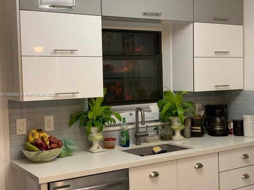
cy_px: 95
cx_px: 127
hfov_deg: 36.8
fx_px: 382
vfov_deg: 28.0
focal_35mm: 52
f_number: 2.4
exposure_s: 1/42
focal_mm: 6
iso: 160
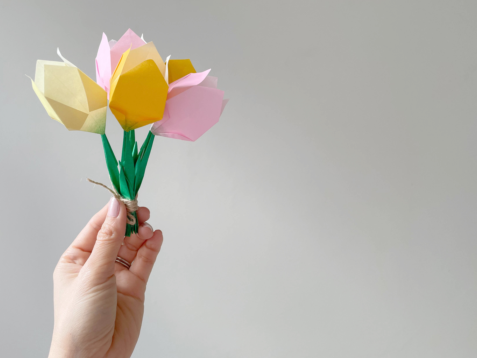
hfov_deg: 56.7
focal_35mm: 32
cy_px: 180
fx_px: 441
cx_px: 218
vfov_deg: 44.2
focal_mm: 4.2
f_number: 1.6
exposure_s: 1/120
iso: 80
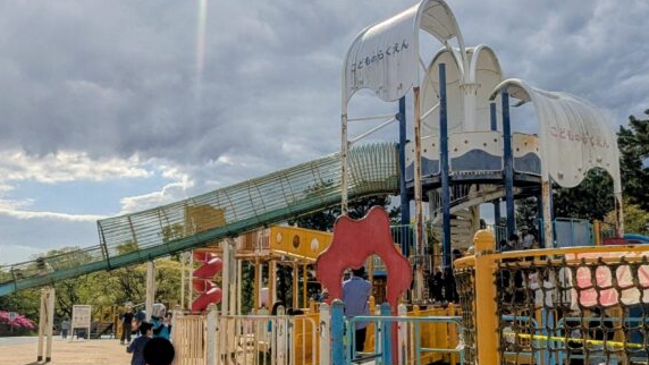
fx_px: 671
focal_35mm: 39
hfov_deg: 51.6
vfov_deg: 30.4
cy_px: 206
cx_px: 320
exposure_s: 1/9259
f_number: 2.2
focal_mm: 2.35
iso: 43
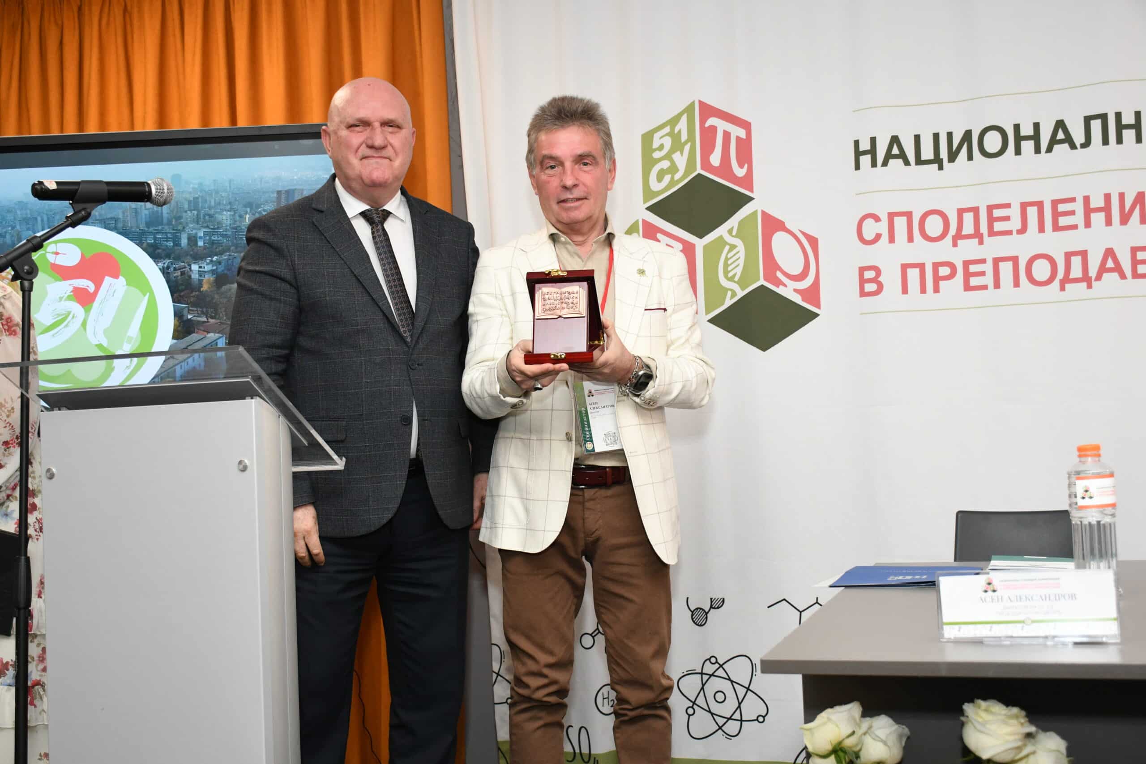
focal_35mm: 40
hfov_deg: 48.5
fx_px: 1273
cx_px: 573
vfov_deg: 33.4
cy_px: 382
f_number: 5.6
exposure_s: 1/160
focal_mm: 27
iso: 1600
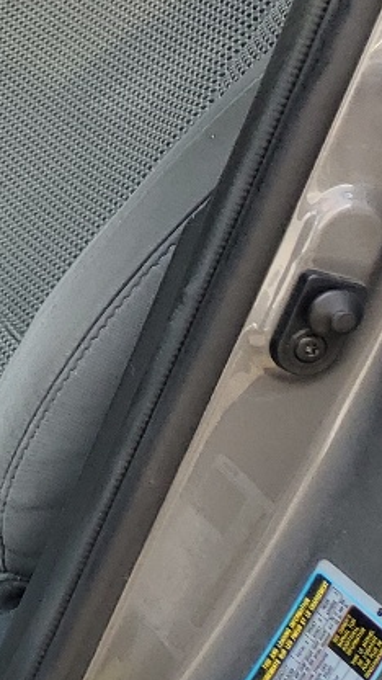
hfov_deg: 8.7
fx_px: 1963
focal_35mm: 109
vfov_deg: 19.3
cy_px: 74
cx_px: -842
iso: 50
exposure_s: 1/476
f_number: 1.5
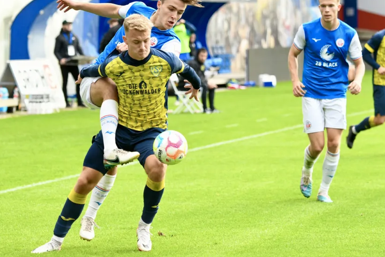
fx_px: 2396
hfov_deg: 9.2
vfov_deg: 6.1
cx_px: 191
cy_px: 127
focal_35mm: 224
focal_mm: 180
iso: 2800
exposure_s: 1/1600
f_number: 5.3
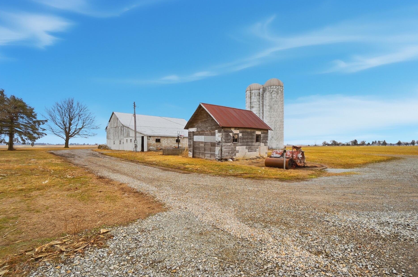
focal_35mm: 16
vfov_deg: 73.6
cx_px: 220
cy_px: 141
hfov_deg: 96.7
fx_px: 186
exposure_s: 1/3200
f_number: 4
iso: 100
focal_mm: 10
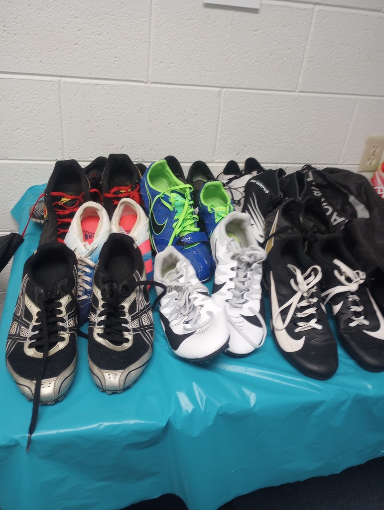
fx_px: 413
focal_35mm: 28
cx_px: 192
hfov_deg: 49.9
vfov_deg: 63.4
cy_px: 255
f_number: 1.8
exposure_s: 1/24
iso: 880
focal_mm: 4.27
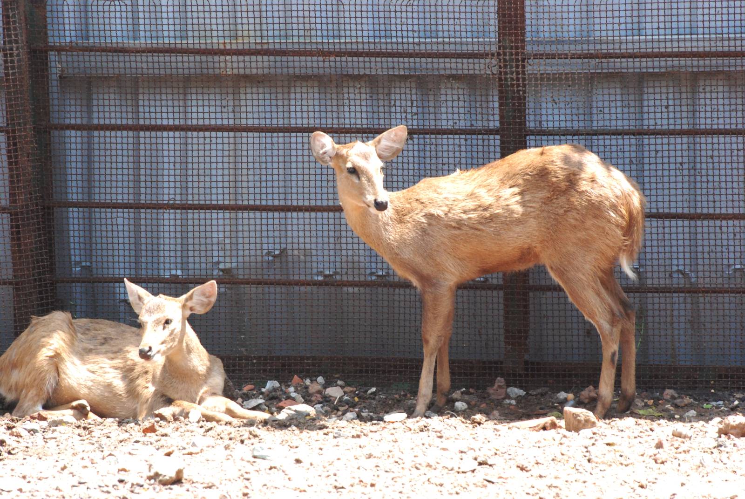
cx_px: 372
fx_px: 9323
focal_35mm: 450
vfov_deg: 3.1
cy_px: 250
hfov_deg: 4.6
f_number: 16
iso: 1600
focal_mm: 300
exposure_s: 1/160
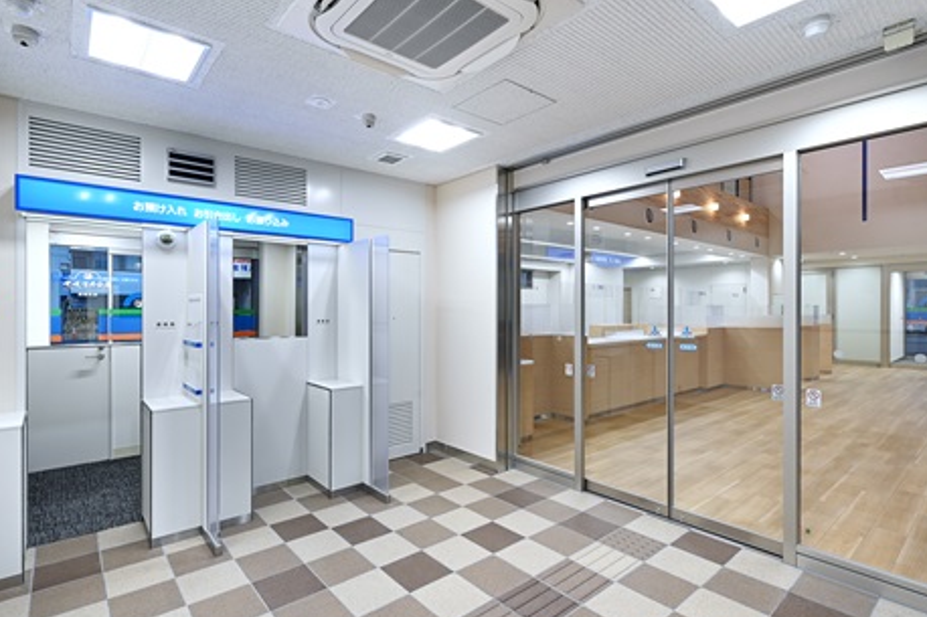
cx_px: 449
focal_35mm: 17
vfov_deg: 70.2
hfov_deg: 93.3
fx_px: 438
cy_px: 338
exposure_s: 1/13
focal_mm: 14
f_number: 9
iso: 125
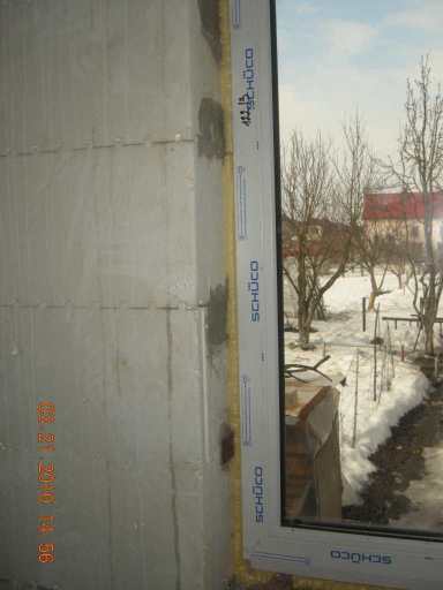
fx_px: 683
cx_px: 222
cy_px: 295
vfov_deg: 46.8
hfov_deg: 36.0
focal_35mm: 40
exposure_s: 1/1000
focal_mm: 8.5
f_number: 2.9
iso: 64
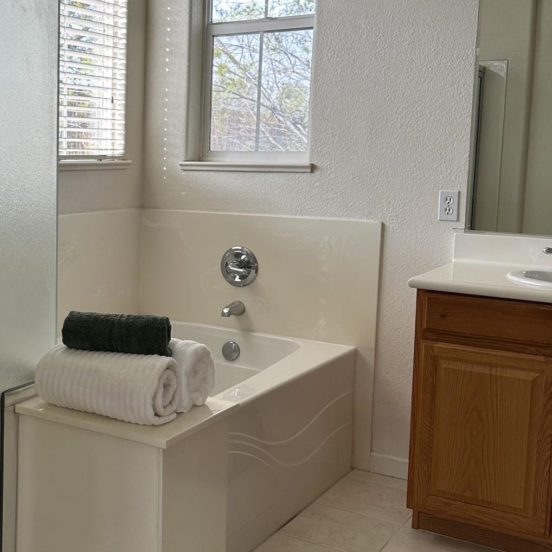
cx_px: 87
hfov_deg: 34.0
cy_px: 245
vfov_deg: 35.3
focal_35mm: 48
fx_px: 866
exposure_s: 1/235
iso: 80
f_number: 1.78
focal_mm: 6.86
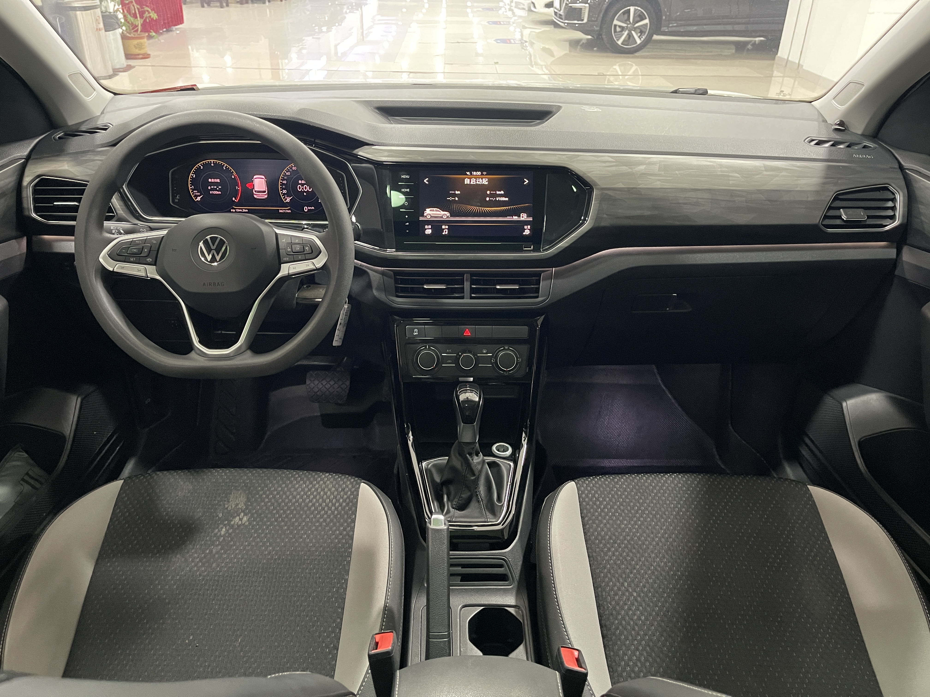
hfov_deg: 69.4
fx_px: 672
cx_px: 465
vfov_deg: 54.9
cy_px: 348
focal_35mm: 25
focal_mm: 5.1
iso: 500
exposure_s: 1/25
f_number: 1.6
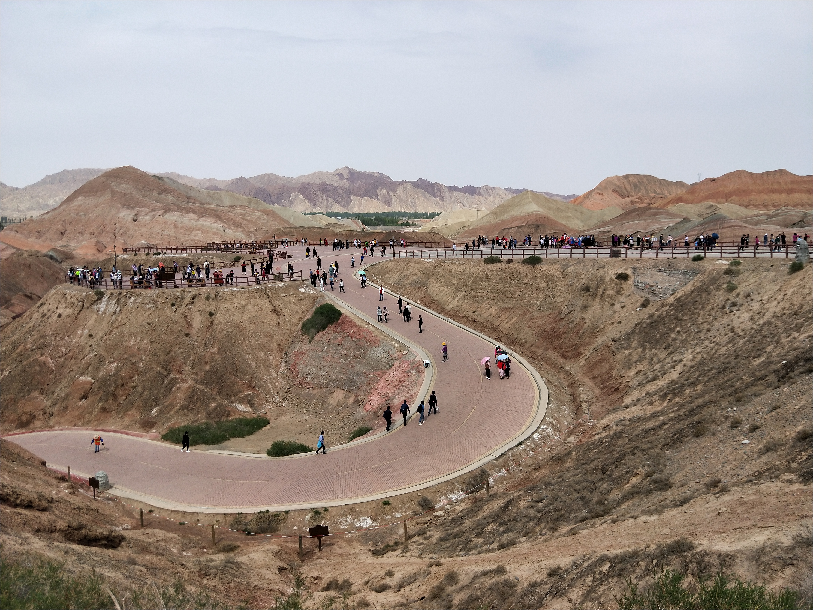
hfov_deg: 69.4
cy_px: 305
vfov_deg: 54.9
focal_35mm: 25
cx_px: 406
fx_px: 587
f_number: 1.7
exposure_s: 1/2424
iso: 33
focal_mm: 4.27
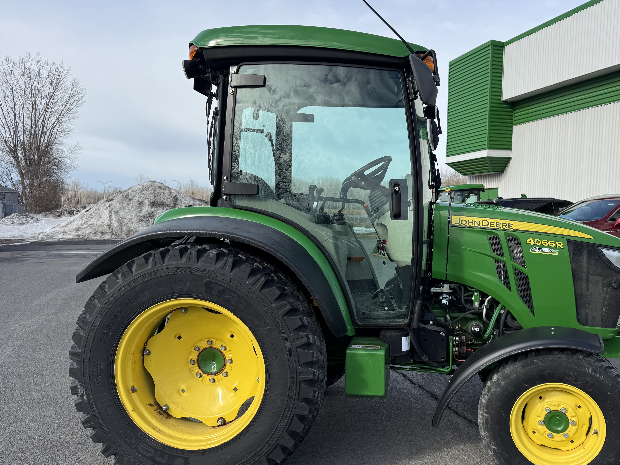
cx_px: 384
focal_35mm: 32
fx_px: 573
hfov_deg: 56.2
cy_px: 269
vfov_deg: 44.0
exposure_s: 1/3096
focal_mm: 6.76
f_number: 1.78
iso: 80
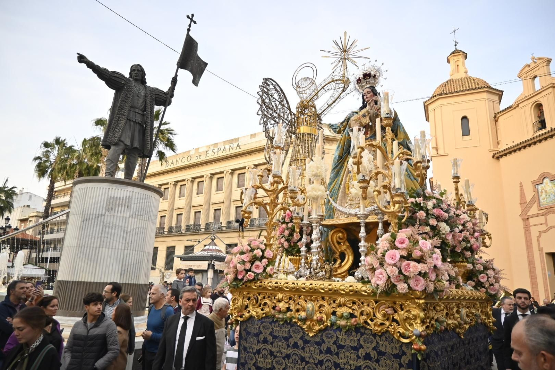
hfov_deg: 73.7
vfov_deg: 53.1
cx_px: 278
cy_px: 185
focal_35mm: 24
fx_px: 370
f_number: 3.5
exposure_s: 1/320
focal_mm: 16
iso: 500
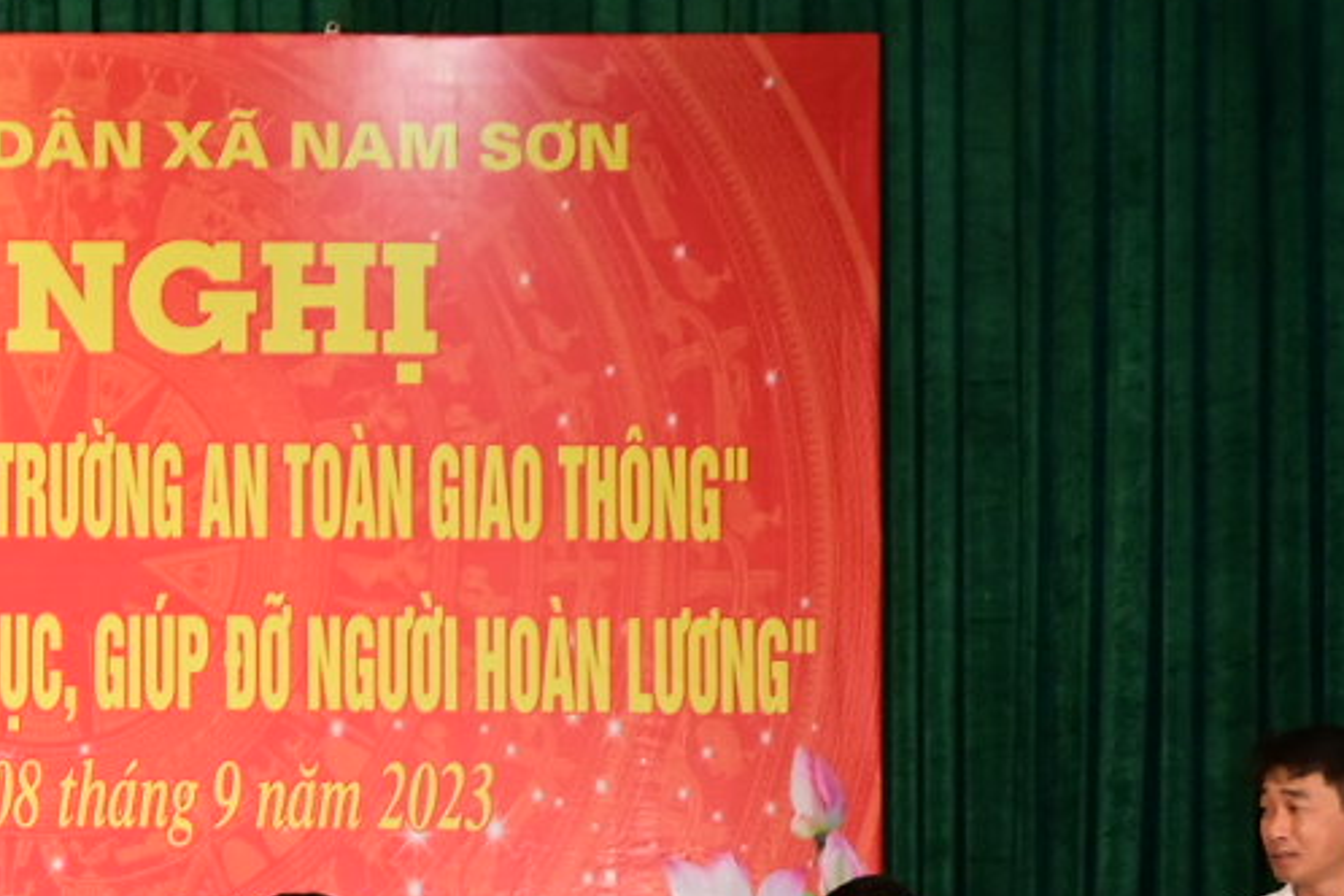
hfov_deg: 16.0
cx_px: -672
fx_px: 4368
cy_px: 1136
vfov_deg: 11.4
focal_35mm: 117
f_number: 4.5
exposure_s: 1/200
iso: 800
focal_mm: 24
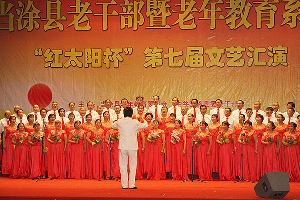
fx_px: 708
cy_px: 100
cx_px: 158
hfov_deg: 23.9
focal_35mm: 85
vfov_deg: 16.1
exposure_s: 1/160
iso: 1600
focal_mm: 50
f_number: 3.2
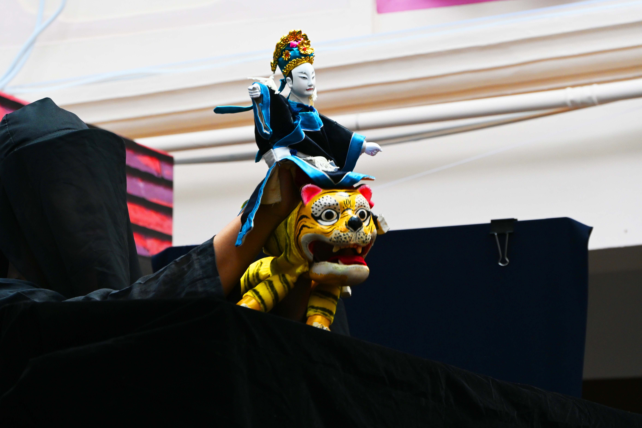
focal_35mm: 132
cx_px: 321
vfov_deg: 10.4
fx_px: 2354
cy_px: 214
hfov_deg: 15.5
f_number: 7.1
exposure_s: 1/800
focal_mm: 88
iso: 640
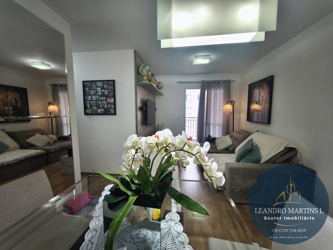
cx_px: 166
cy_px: 125
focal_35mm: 15
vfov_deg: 81.7
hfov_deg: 98.2
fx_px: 144
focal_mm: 1.91
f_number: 2.2
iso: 250
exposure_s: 1/30
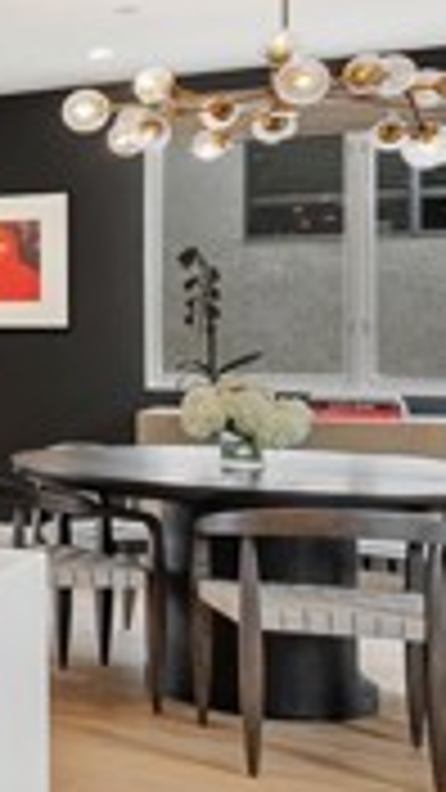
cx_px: -572
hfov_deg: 14.4
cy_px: 331
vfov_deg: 34.3
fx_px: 1282
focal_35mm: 61
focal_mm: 16
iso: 100
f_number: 8
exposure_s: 1/2.5
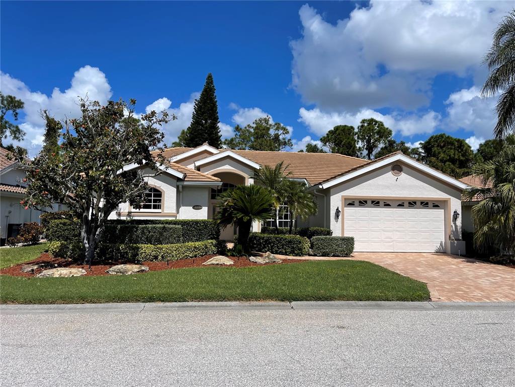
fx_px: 387
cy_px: 194
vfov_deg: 53.1
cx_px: 258
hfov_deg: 67.3
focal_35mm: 26
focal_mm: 5.1
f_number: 1.6
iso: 32
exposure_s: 1/6250
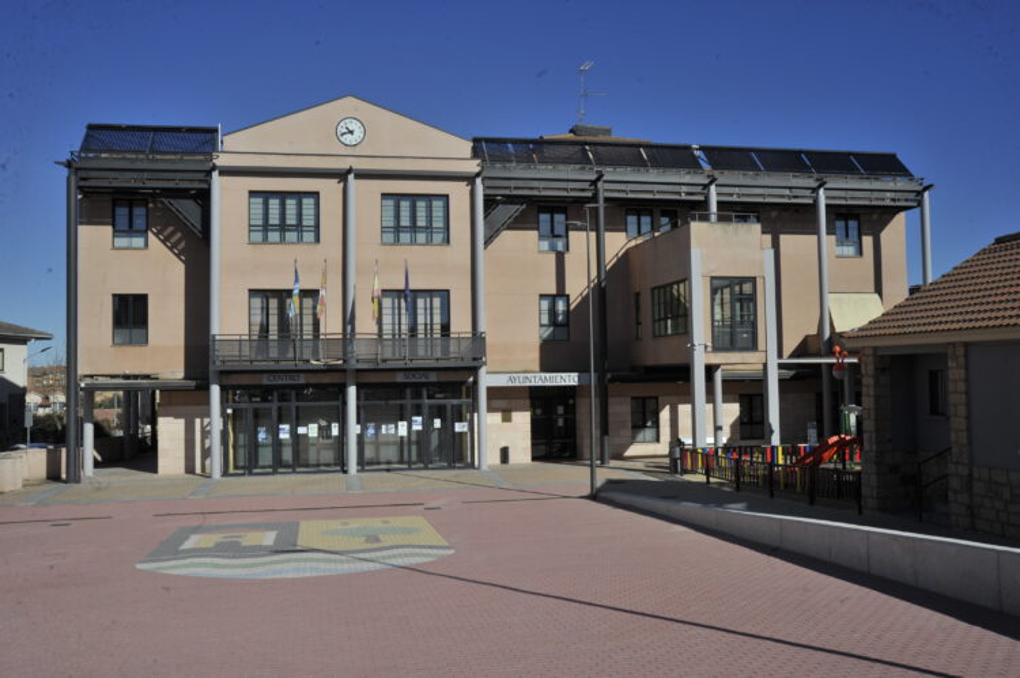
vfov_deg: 41.1
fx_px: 906
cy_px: 339
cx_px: 510
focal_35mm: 32
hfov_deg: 58.7
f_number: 14
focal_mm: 32
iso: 320
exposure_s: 1/800
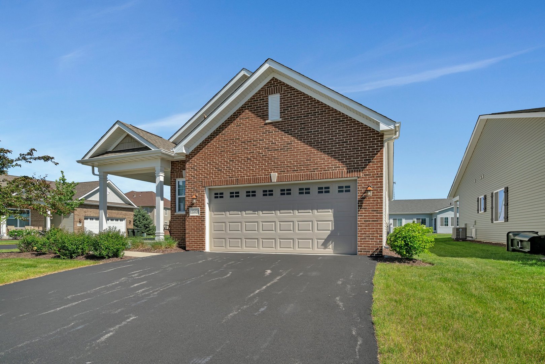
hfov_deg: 90.0
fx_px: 273
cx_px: 272
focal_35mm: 18
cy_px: 182
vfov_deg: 67.4
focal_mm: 18
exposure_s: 1/250
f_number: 9
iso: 250
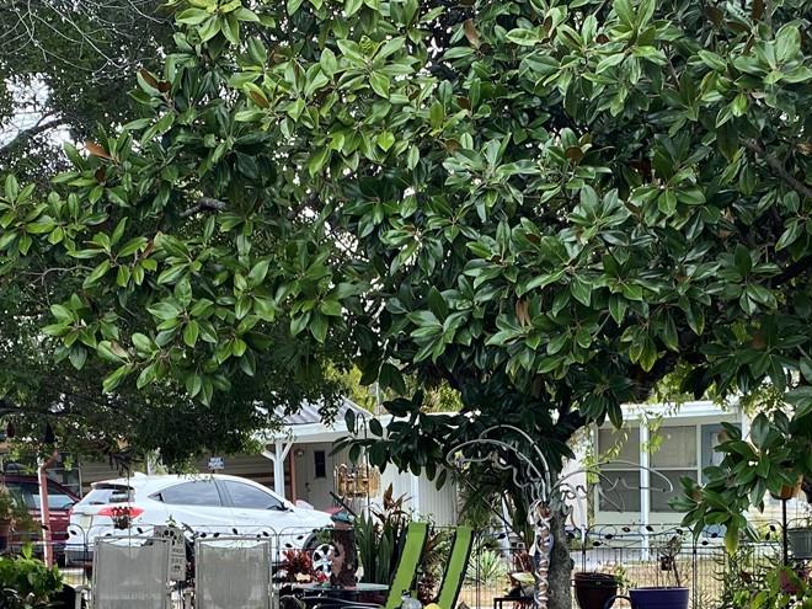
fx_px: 1478
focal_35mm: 63
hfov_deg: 30.7
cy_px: 620
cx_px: 373
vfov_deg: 22.3
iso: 40
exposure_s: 1/122
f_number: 1.8
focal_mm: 4.25
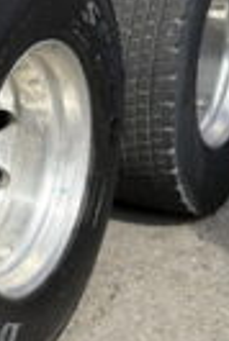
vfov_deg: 17.0
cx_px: -196
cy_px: 141
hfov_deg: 10.7
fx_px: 1142
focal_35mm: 120
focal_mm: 6.76
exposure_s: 1/1553
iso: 80
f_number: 1.78
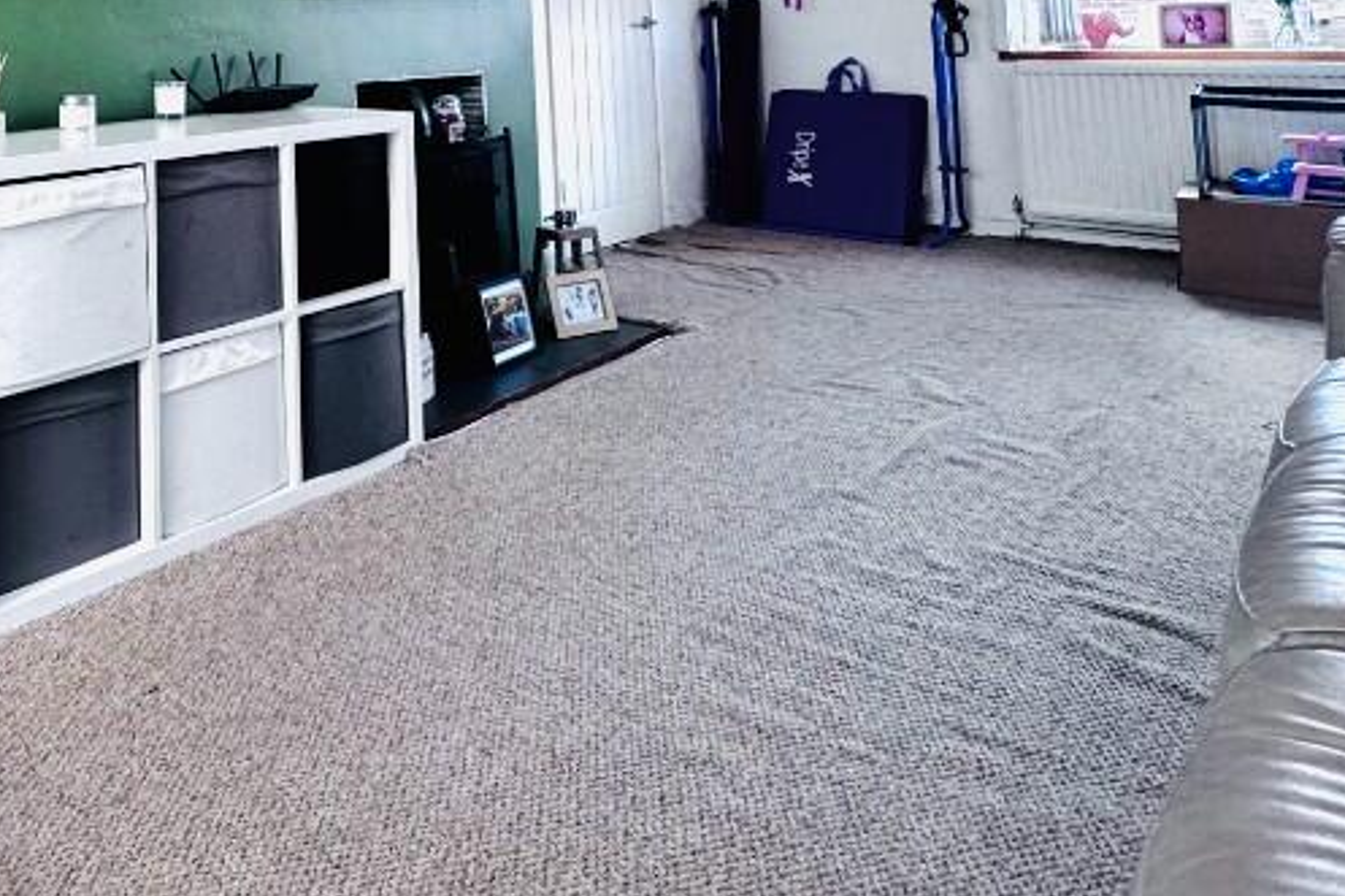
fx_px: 1120
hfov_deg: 57.5
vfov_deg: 37.6
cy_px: -51
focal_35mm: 30
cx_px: 276
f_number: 2.2
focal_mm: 2.22
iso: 200
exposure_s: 1/100
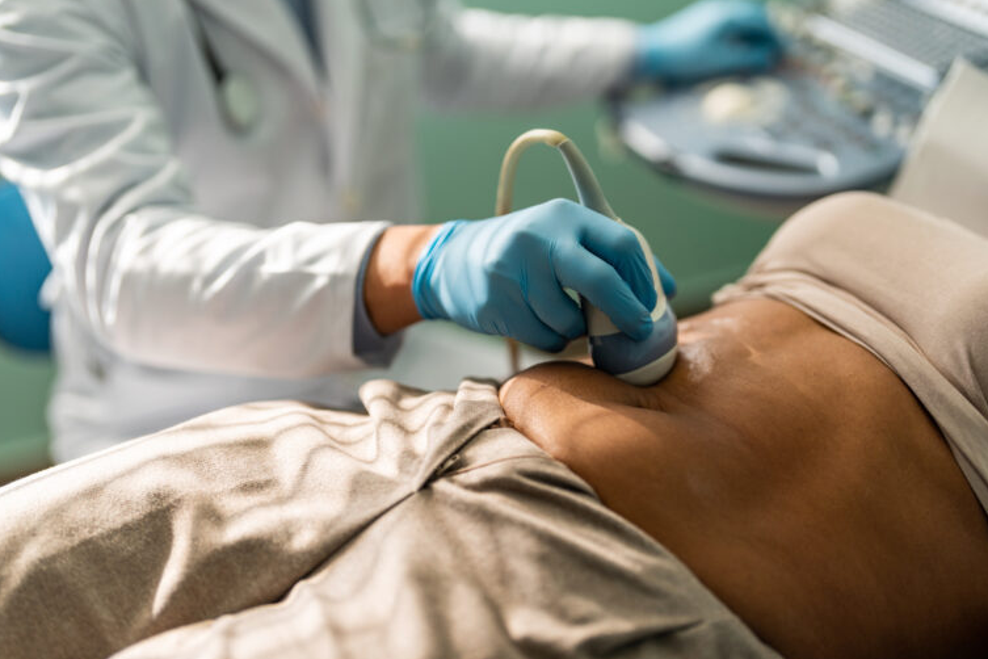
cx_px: 499
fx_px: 1400
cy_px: 332
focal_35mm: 51
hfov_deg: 38.9
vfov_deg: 26.5
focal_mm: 50
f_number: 1.6
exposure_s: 1/640
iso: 160
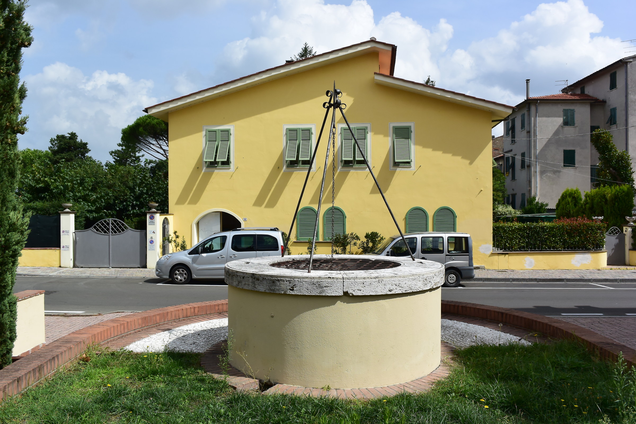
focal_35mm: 30
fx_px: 530
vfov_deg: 43.6
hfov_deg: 61.9
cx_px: 318
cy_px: 212
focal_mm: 11.4
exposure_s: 1/1000
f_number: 5
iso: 160
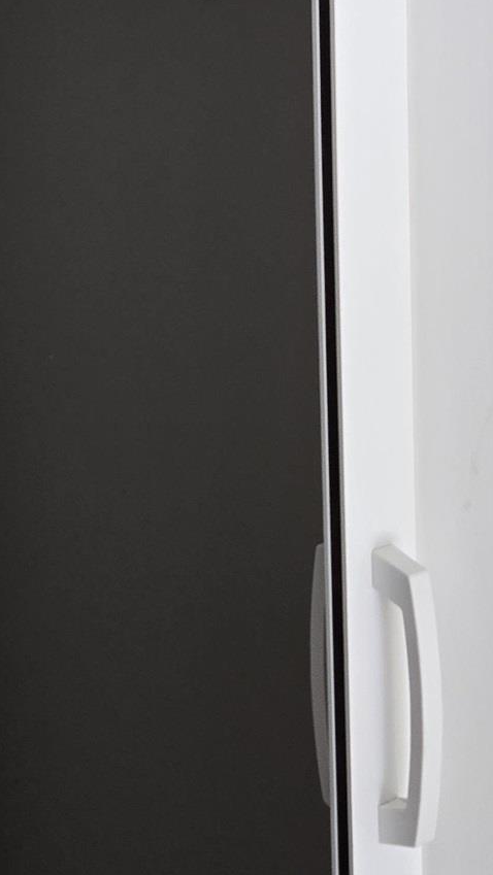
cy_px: 175
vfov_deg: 30.3
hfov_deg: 17.7
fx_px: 1579
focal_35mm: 68
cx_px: 172
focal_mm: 5.4
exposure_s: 1/180
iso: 200
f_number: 1.8
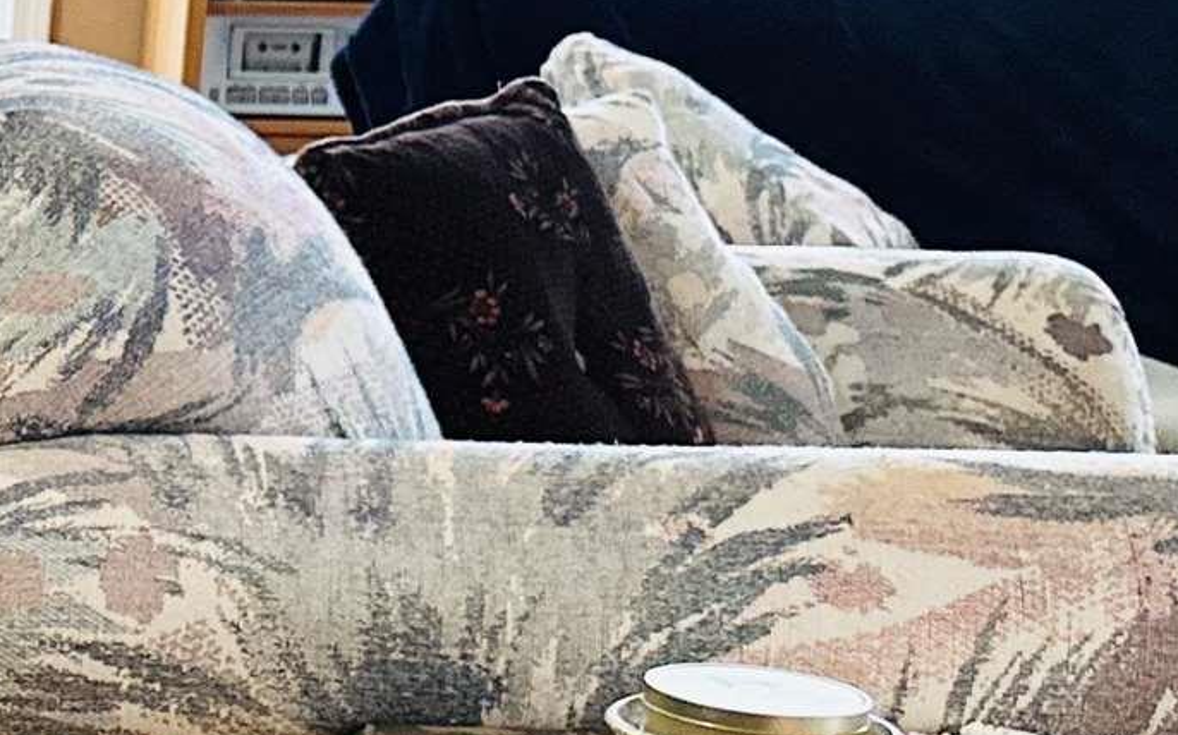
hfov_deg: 15.9
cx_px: -865
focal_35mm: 114
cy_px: 512
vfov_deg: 11.5
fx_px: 3658
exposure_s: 1/60
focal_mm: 6.86
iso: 400
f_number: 1.78
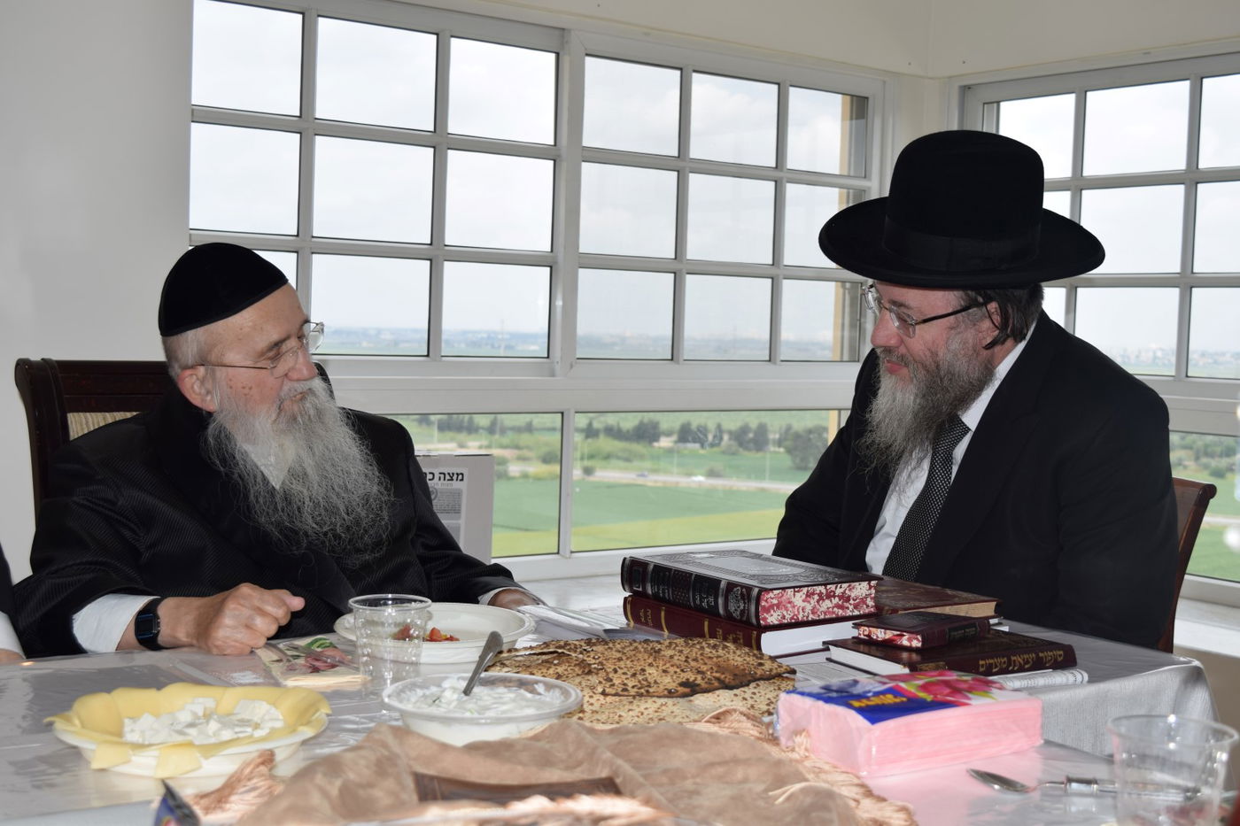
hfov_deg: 42.3
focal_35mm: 46
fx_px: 1601
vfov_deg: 28.9
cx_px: 620
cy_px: 413
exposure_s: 1/160
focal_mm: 31
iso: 100
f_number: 6.3
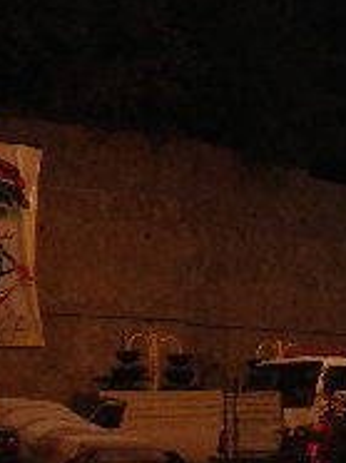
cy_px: 203
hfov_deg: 12.3
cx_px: 468
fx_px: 1550
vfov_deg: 17.0
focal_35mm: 116
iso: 200
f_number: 2.4
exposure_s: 1/16
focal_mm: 4.12
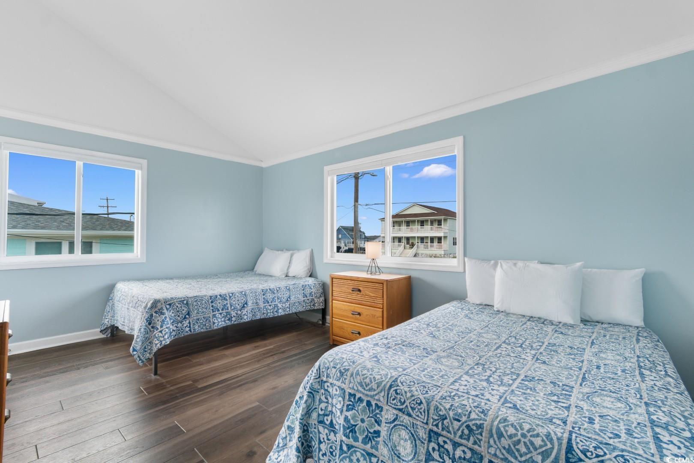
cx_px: 347
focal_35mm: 15
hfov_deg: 100.4
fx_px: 289
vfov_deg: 77.3
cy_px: 232
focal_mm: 10
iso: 100
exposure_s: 1/15
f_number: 4.5
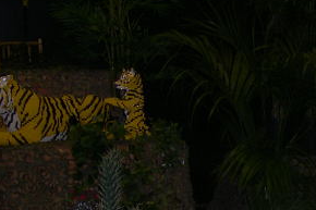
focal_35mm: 109
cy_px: 206
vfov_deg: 12.4
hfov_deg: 17.6
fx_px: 956
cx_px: 412
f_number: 2.8
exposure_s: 1/60
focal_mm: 8
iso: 133
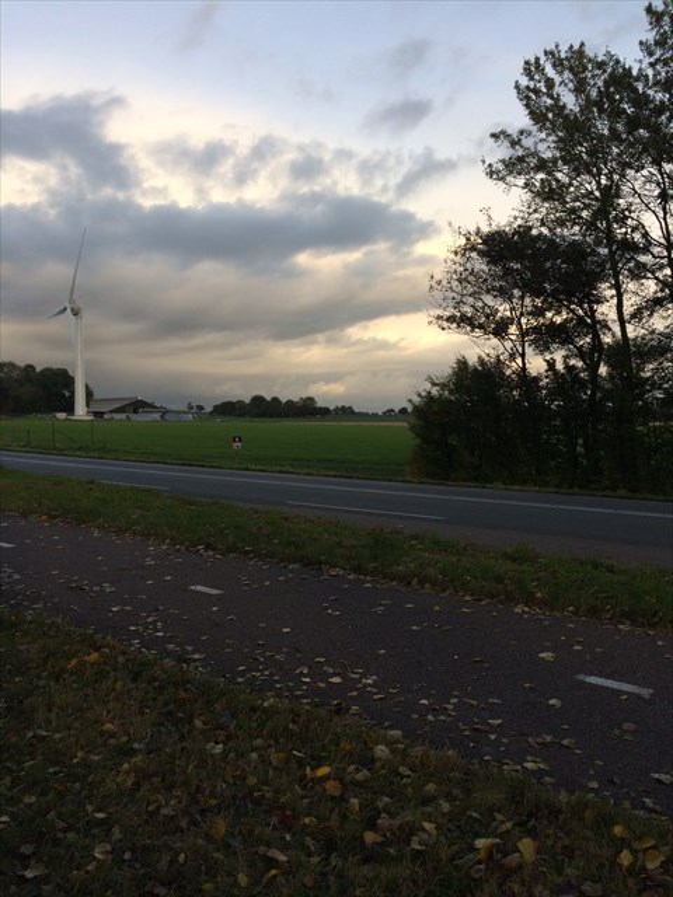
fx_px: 752
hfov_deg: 48.2
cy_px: 448
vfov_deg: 61.7
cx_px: 336
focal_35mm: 29
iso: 32
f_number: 2.2
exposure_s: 1/746
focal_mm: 4.15
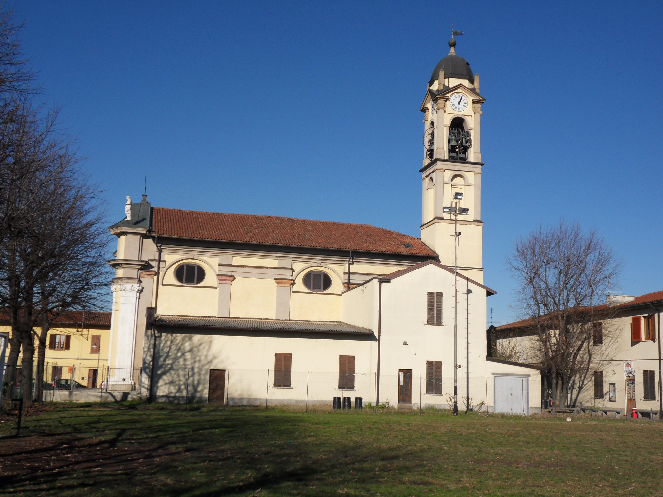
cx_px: 336
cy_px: 252
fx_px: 881
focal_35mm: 46
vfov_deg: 31.5
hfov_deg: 41.2
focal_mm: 7.9
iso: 80
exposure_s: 1/250
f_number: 9.3
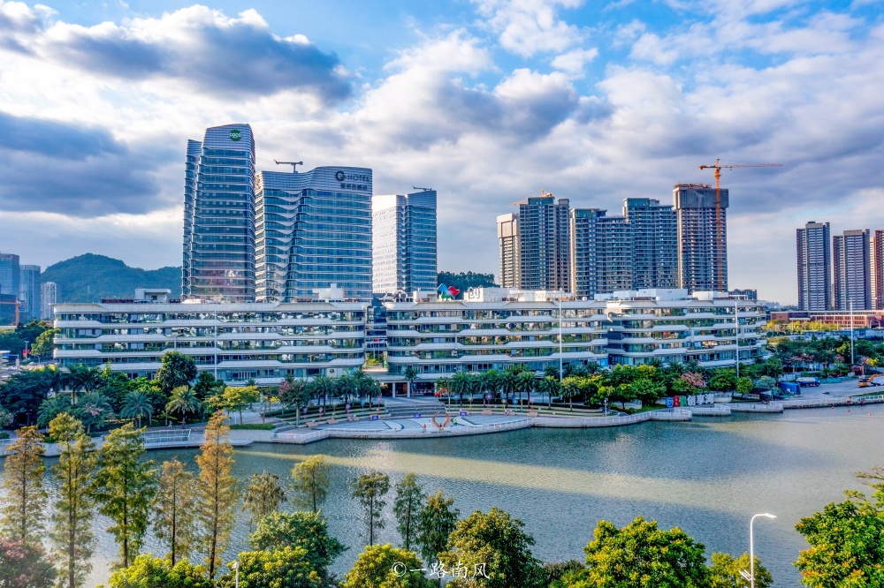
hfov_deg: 65.5
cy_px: 294
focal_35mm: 28
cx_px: 442
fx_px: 687
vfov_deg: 46.4
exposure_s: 1/100
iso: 100
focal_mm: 10.26
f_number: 11
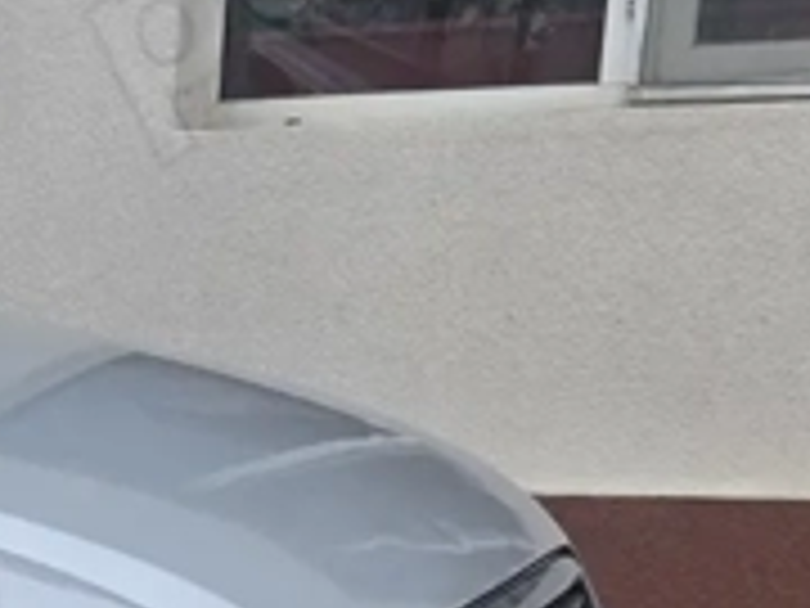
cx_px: -1017
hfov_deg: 12.6
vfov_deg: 11.0
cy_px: 973
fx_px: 2995
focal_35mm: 128
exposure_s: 1/3109
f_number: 1.7
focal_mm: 6.3
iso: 80
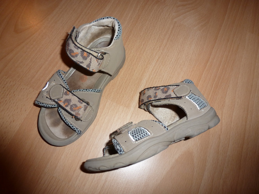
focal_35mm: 24
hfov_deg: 71.6
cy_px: 97
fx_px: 180
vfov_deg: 56.8
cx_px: 130
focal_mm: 4.3
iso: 125
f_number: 3.3
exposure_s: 1/60
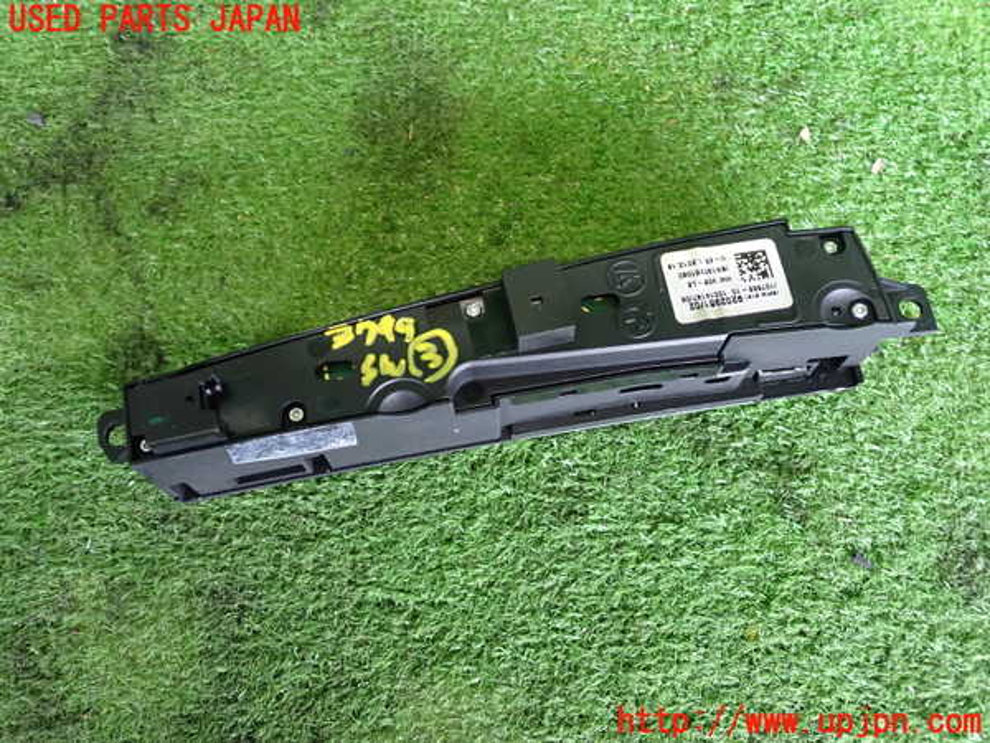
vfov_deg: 46.8
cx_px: 495
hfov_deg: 60.0
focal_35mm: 30
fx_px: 858
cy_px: 372
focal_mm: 5.4
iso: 640
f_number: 2.3
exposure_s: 1/30
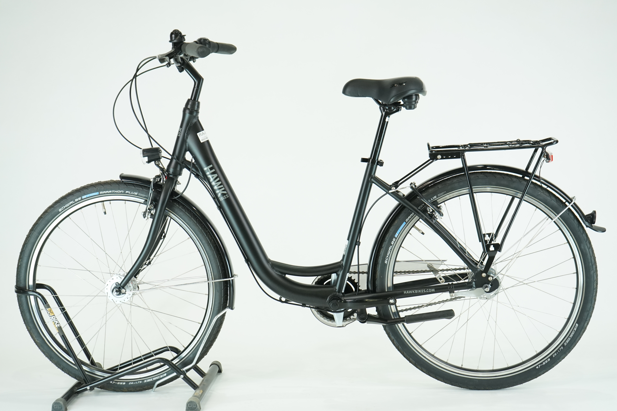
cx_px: 308
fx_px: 1011
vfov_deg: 23.0
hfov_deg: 33.9
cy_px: 206
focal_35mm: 59
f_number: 5.6
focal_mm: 59
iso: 1600
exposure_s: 1/200
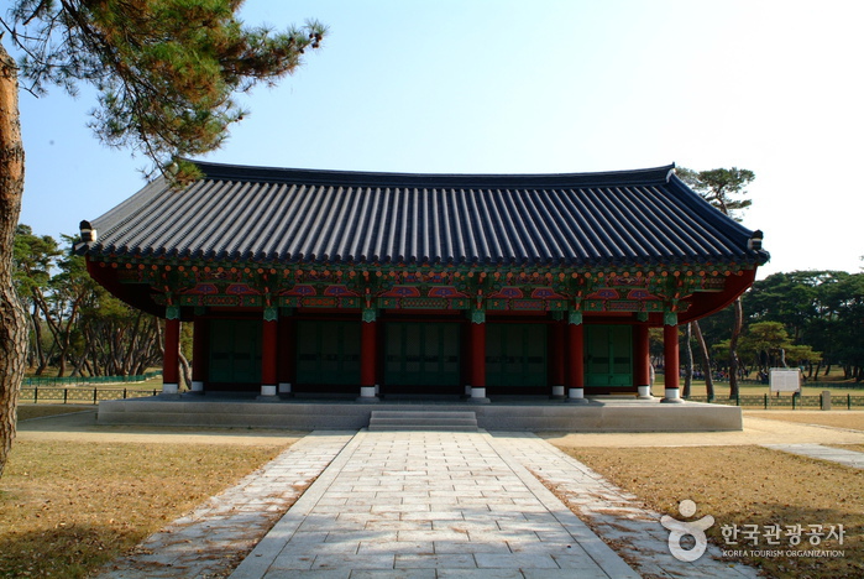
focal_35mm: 30
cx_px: 432
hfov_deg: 61.9
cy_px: 290
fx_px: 721
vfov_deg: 43.7
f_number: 9.5
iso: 400
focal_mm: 20
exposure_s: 1/350
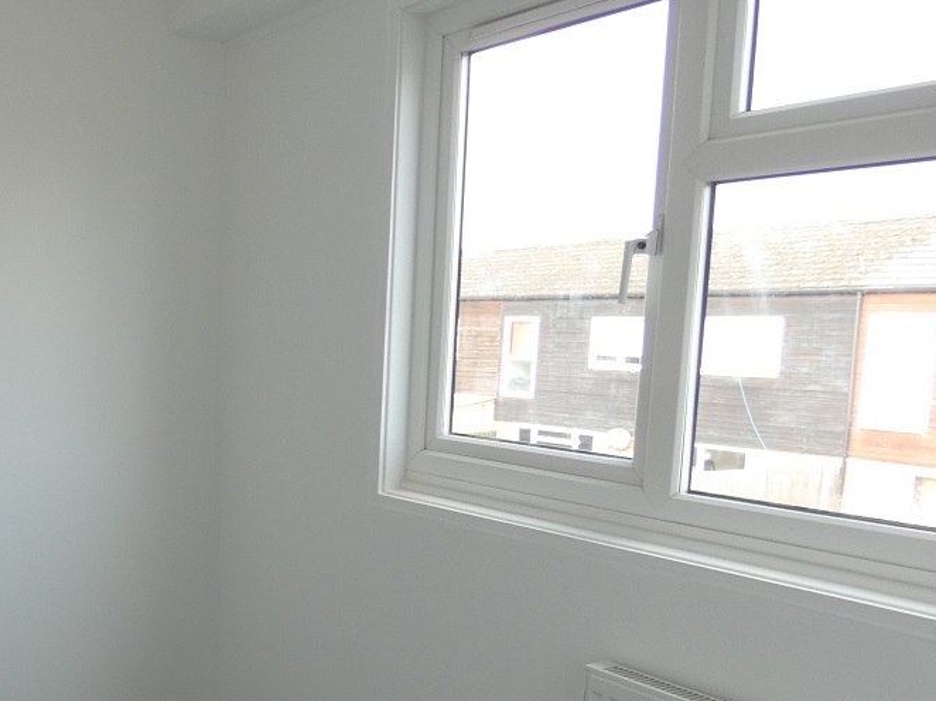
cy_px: 485
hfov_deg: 45.4
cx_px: 92
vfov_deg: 38.1
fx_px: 1000
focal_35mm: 37
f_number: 2.8
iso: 80
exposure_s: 1/60
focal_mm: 3.6
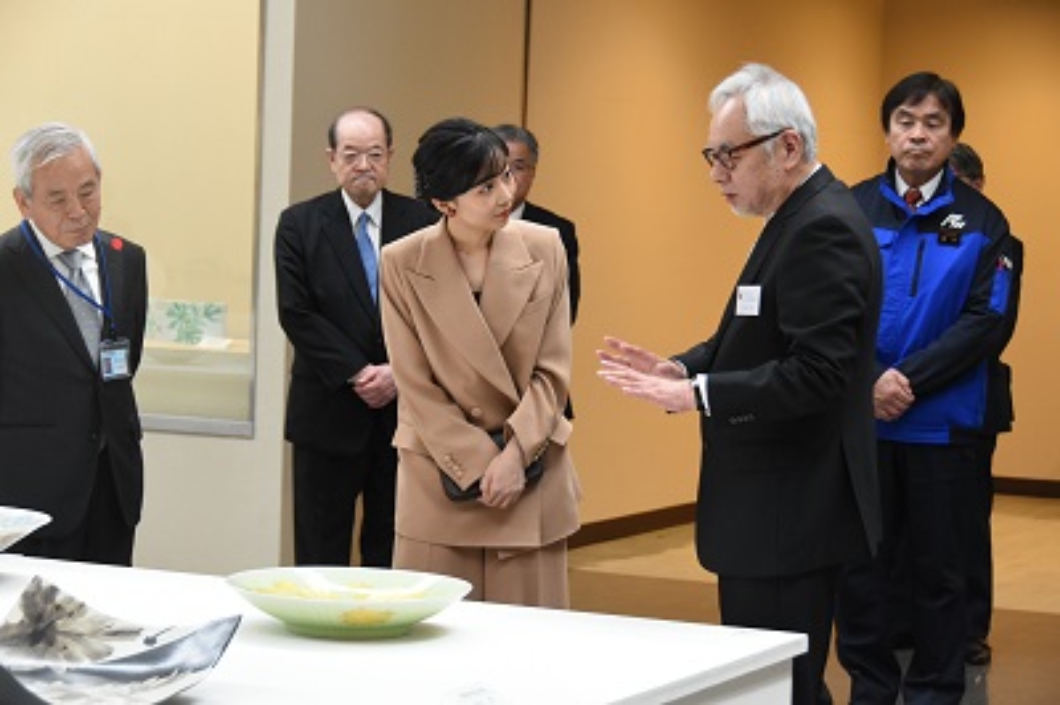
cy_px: 352
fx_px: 2471
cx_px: 530
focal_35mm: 84
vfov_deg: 16.2
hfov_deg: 24.2
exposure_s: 1/50
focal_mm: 56
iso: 1600
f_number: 4.8
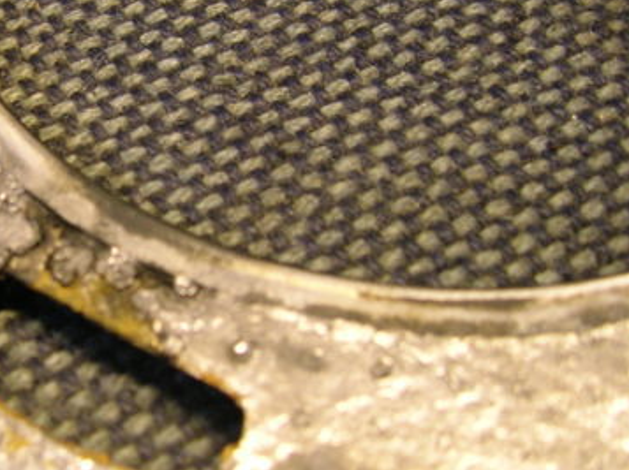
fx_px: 1107
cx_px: 67
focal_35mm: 61
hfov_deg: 30.4
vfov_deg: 23.9
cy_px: 187
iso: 96
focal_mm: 5.7
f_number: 2.9
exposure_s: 1/4.5
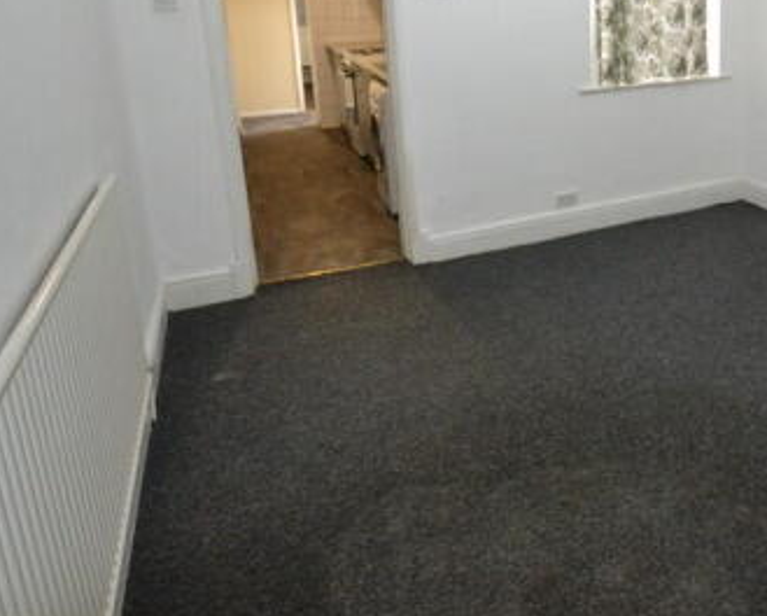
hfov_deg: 56.5
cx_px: 638
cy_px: 141
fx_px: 636
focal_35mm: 28
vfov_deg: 49.2
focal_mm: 10
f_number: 3.5
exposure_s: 1/60
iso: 1800
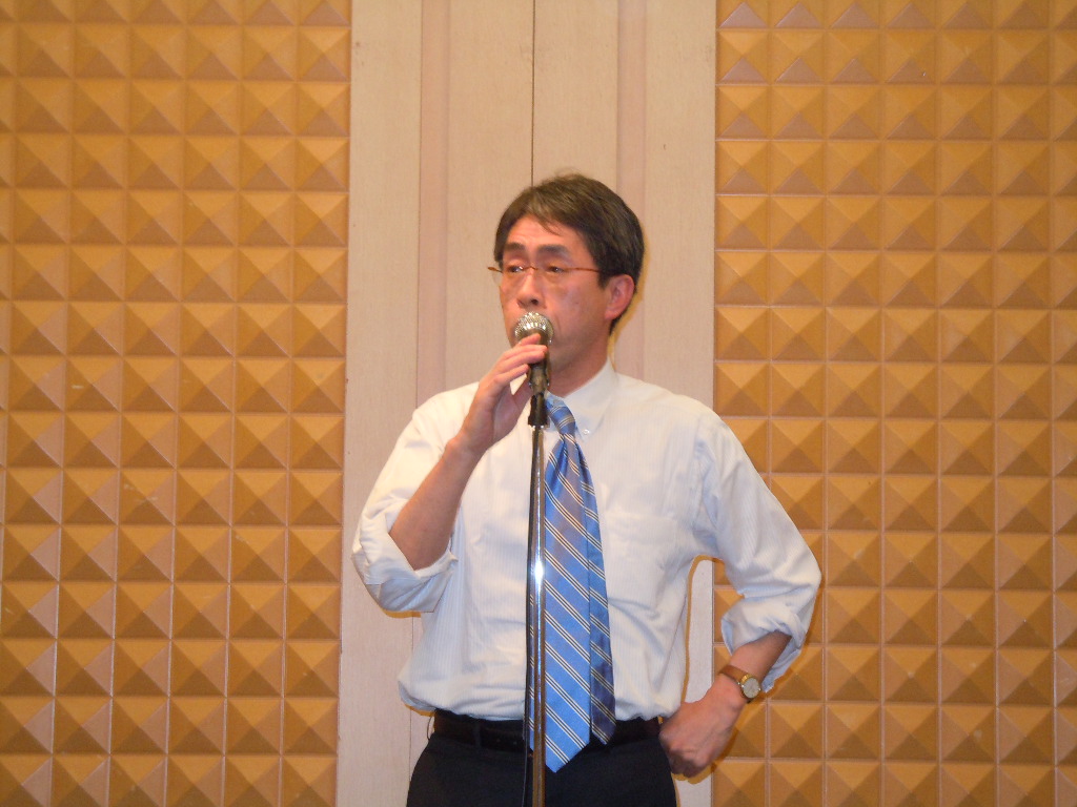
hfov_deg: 22.0
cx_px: 538
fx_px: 2769
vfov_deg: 16.6
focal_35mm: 89
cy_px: 404
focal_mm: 16
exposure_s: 1/50
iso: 500
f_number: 4.4
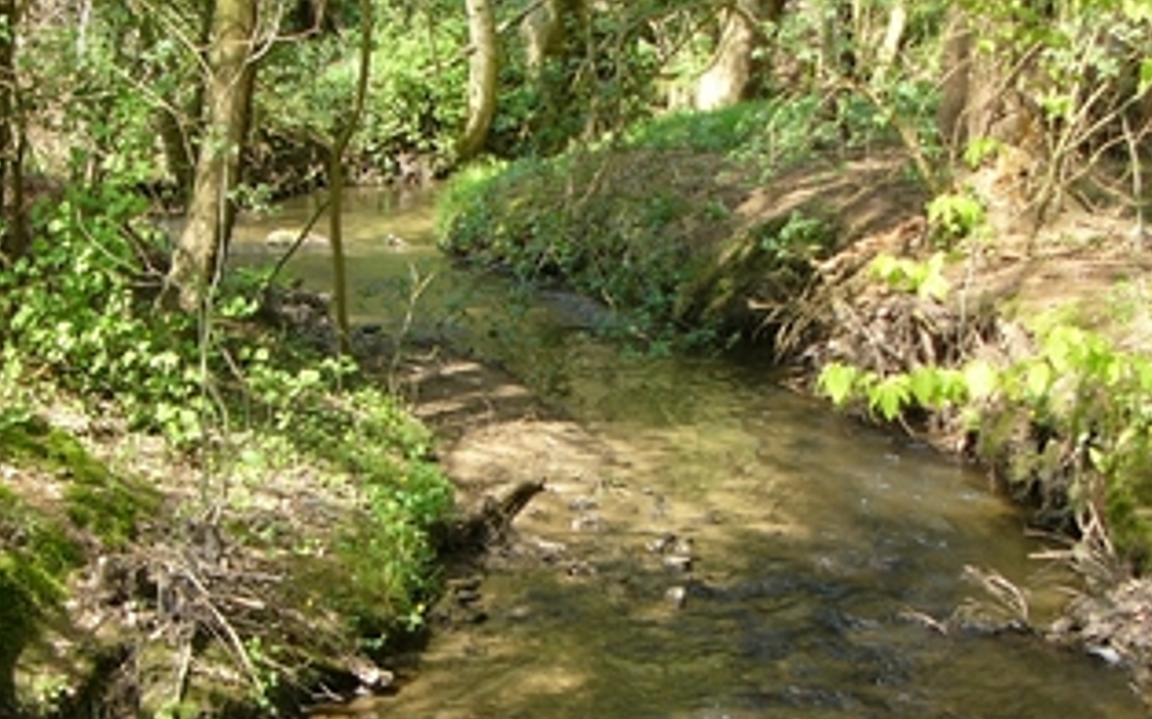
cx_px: 591
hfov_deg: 28.2
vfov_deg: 17.8
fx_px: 2291
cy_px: 451
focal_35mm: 73
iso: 50
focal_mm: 6
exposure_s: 1/80
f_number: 2.8
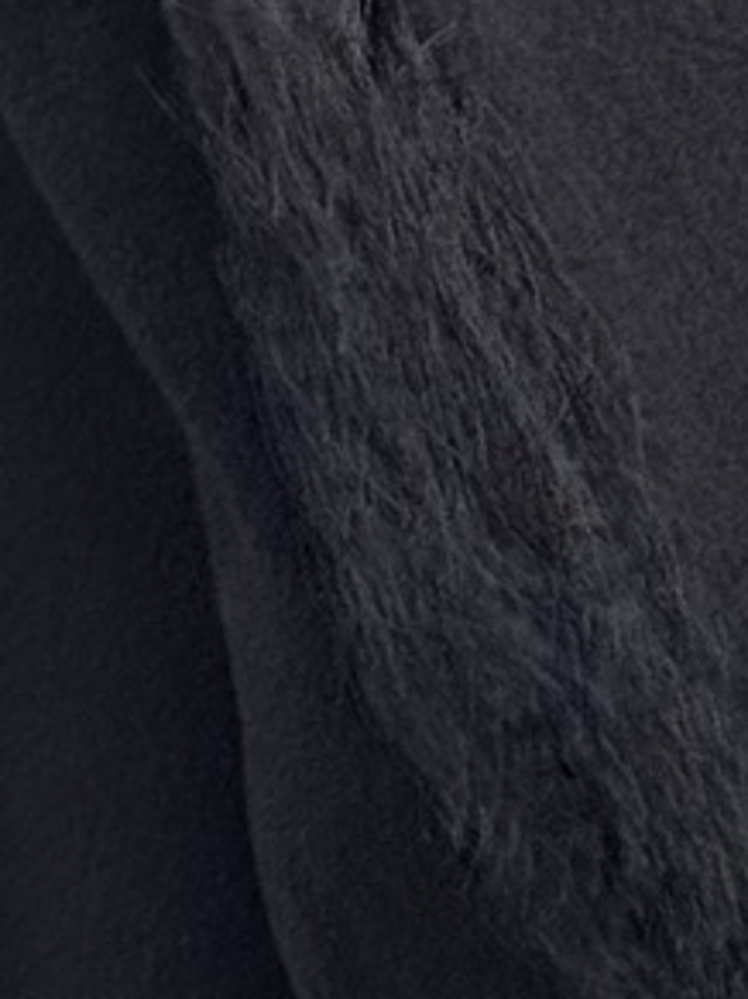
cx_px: -55
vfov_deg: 7.4
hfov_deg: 5.6
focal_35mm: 264
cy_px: -515
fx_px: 7612
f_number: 1.78
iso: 64
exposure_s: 1/352
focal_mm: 6.76
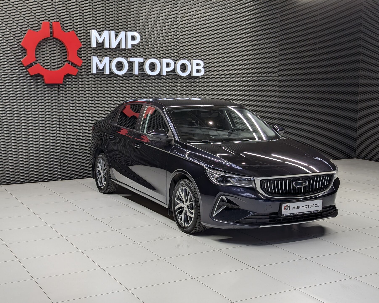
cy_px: 151
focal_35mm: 50
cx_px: 182
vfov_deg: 30.2
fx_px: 561
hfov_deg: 37.3
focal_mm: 6.81
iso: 42
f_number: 1.85
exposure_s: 1/111
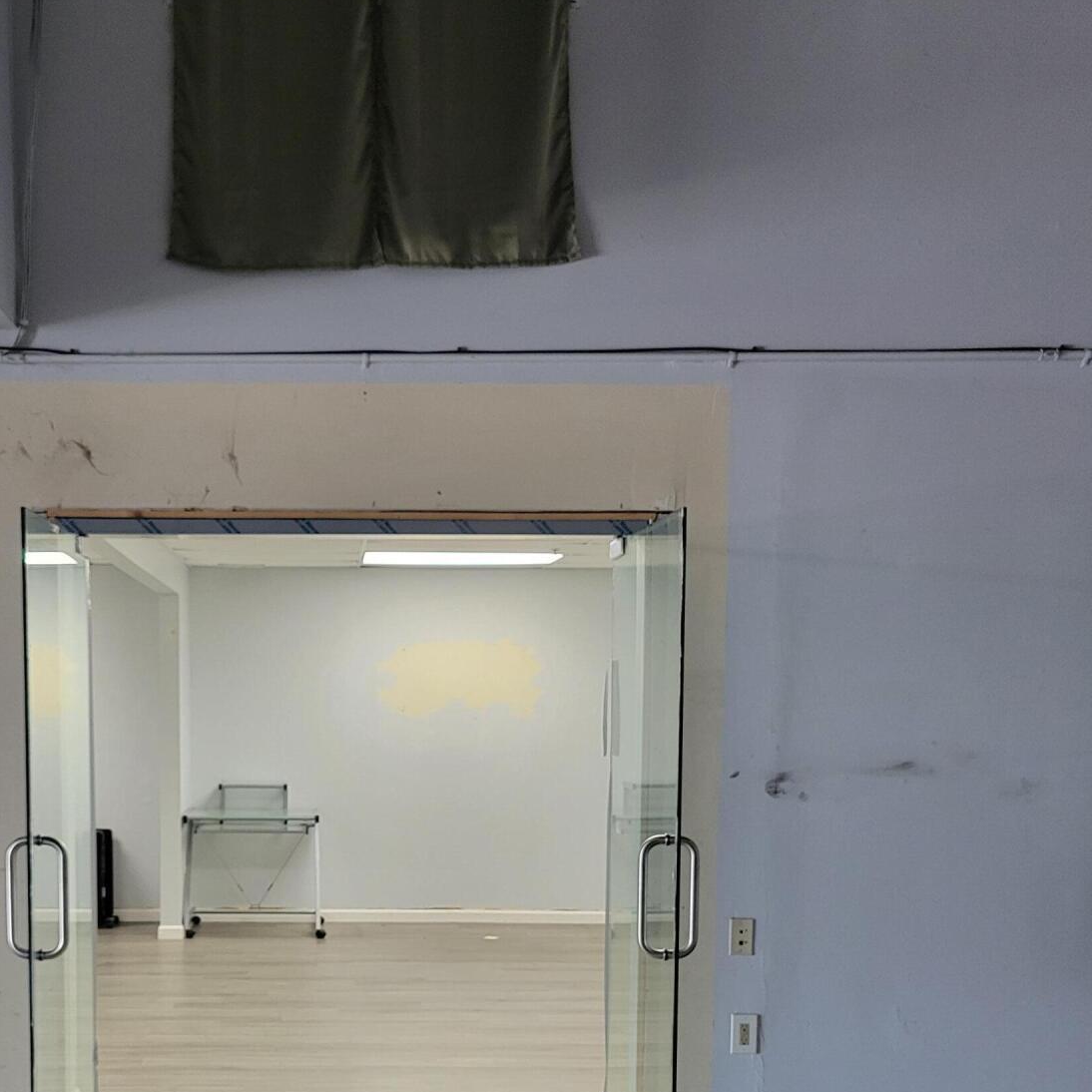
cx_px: 363
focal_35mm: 42
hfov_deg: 39.5
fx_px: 1499
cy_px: 812
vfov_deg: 39.0
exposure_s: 1/120
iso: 320
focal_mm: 5.4
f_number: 1.8
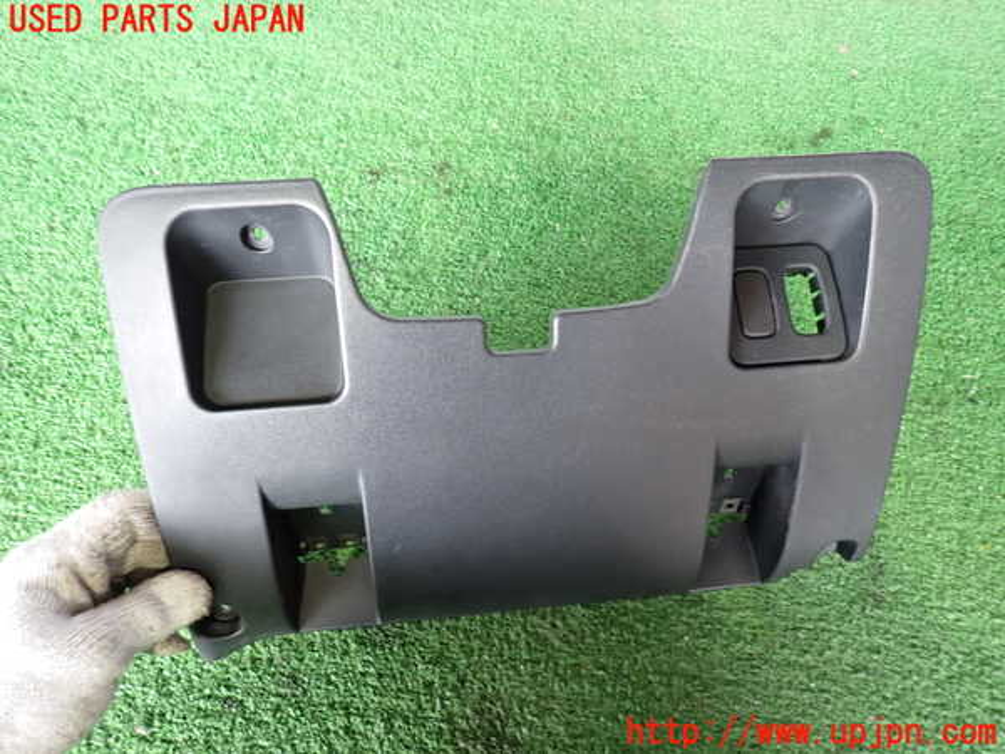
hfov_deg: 69.4
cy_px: 377
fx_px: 726
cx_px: 502
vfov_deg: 54.9
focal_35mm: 25
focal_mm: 4.5
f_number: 2
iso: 320
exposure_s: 1/30
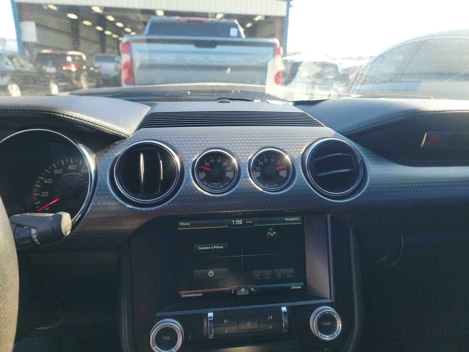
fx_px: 325
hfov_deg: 71.6
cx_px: 234
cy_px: 176
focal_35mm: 24
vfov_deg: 56.8
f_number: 1.8
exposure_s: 1/119
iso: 50
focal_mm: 6.7
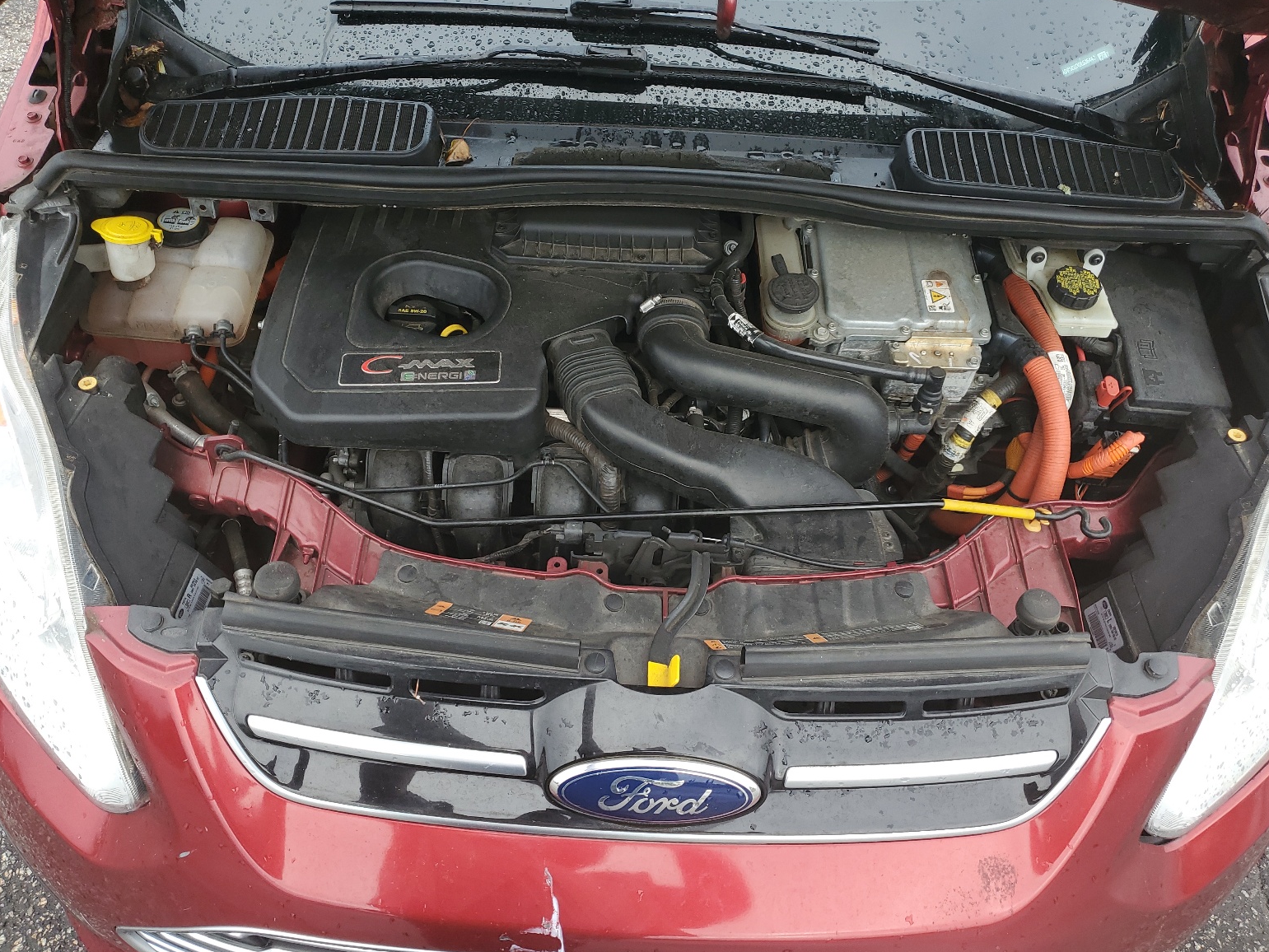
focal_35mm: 27
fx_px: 990
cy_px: 471
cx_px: 655
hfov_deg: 65.3
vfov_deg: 51.4
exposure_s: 1/312
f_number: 1.5
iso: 50
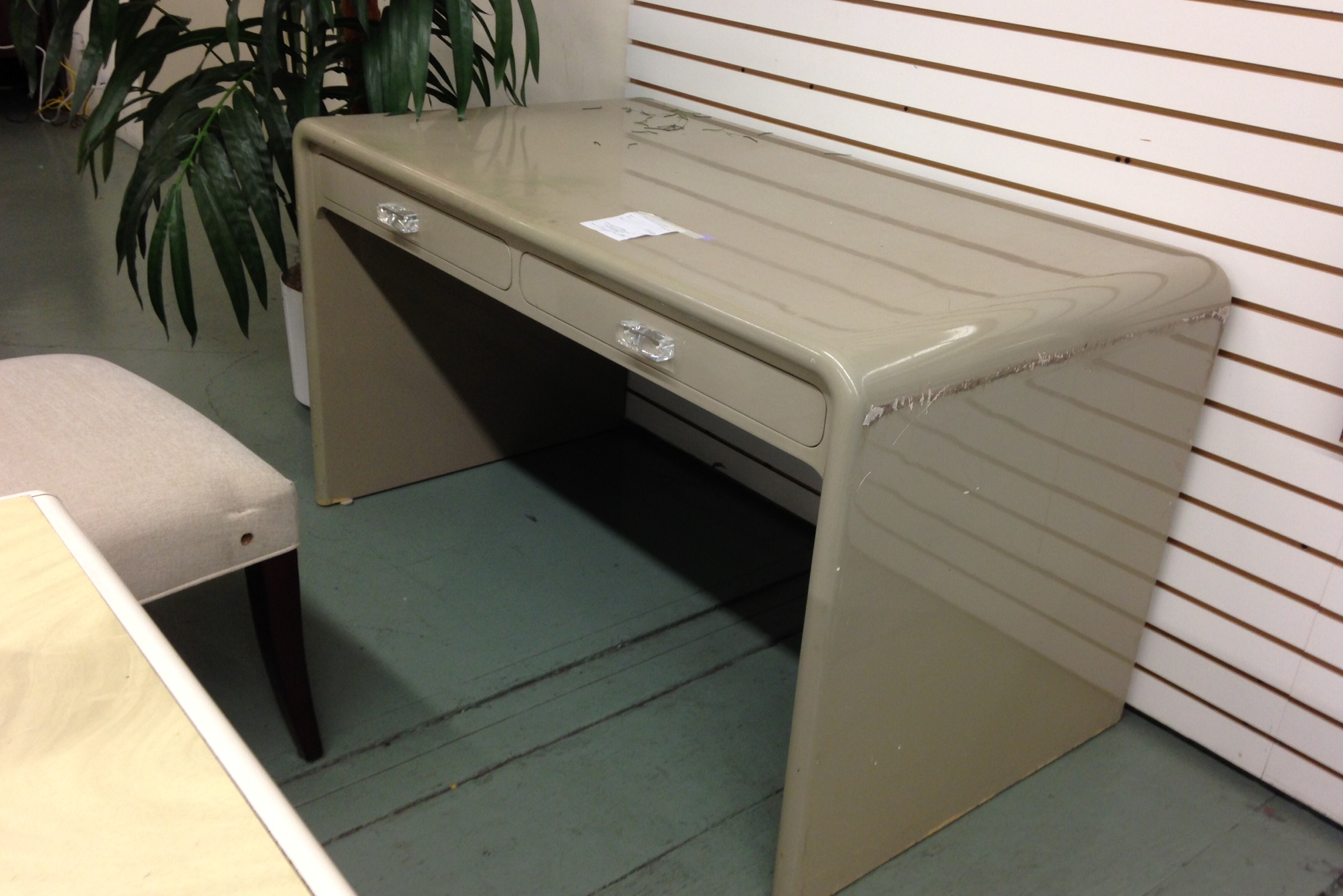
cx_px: 678
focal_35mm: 35
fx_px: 1306
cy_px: 458
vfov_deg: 37.9
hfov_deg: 54.4
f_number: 2.4
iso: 80
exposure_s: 1/20
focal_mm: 4.13
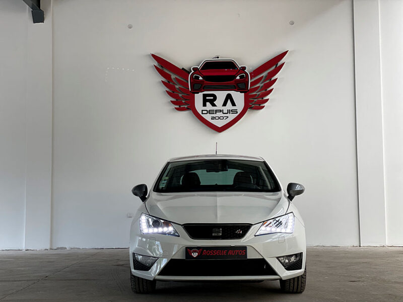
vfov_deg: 28.0
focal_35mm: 52
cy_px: 151
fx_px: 605
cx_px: 202
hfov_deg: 36.8
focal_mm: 6
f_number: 2
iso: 80
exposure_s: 1/122
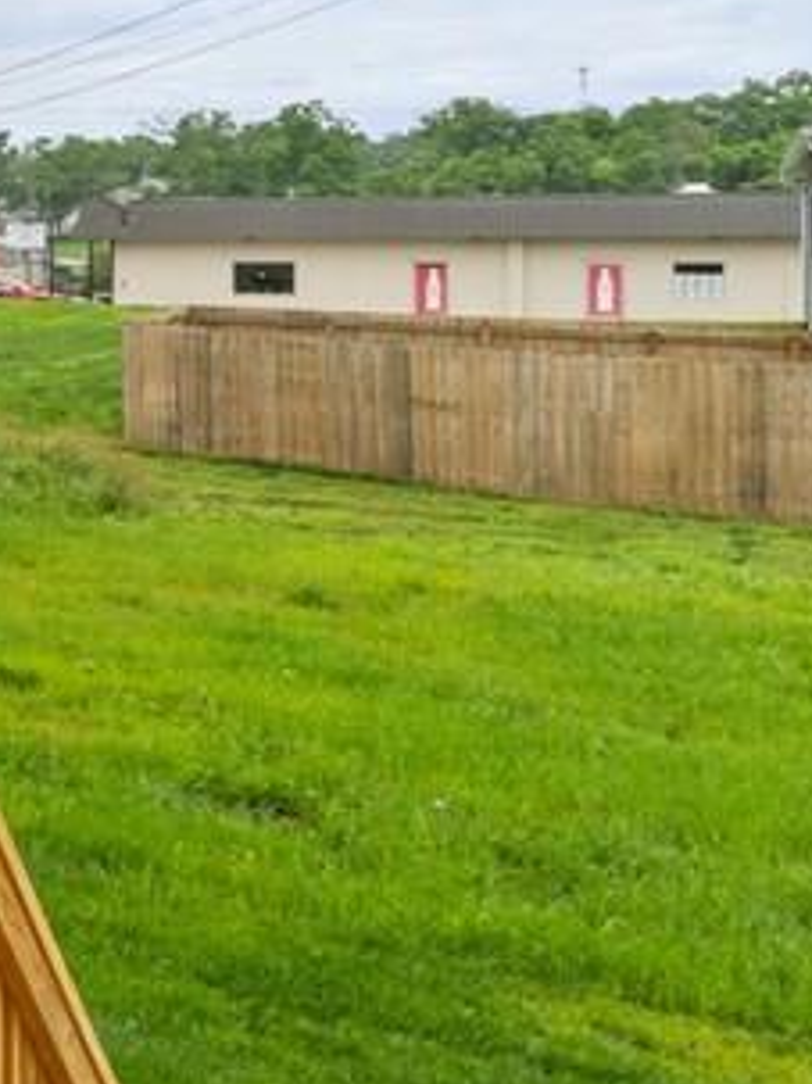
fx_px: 1909
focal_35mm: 61
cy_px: 277
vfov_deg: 31.2
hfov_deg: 14.2
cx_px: -1223
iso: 400
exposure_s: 1/40
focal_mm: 10
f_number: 10
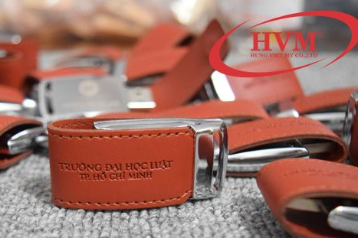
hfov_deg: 36.5
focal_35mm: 54
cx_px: 117
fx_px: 537
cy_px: 173
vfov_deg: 24.8
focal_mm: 24
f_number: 4
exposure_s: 1/60
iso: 3200
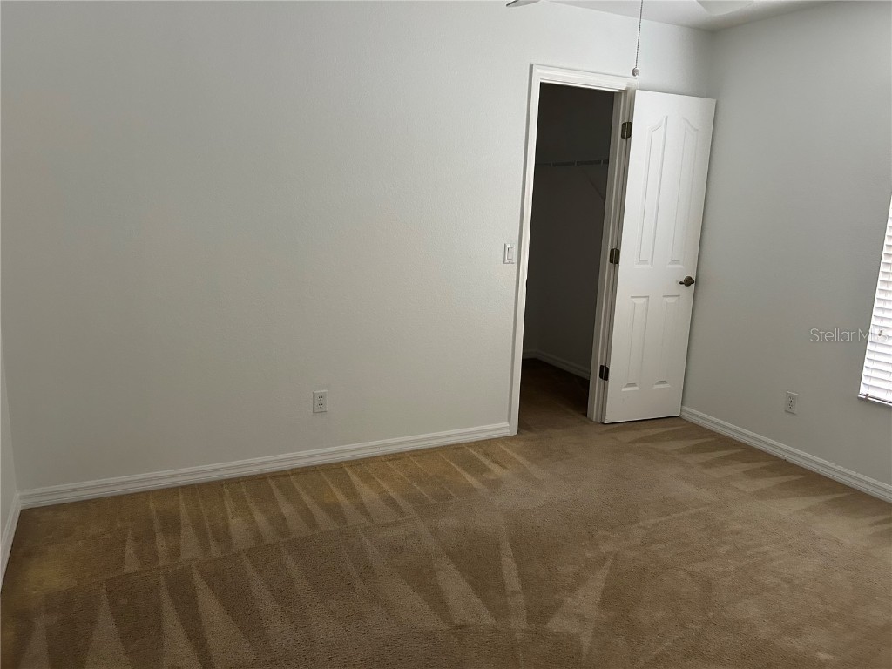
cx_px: 446
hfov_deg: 67.3
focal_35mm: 26
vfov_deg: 53.1
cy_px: 334
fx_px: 670
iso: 250
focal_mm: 5.7
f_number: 1.5
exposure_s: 1/60
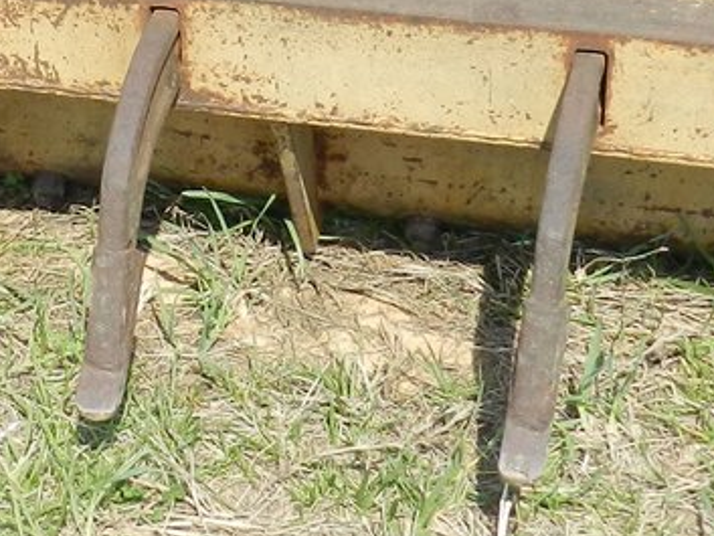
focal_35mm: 137
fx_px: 2827
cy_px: -139
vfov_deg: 10.6
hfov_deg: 14.1
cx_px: -58
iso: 160
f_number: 3.7
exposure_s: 1/800
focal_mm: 5.6
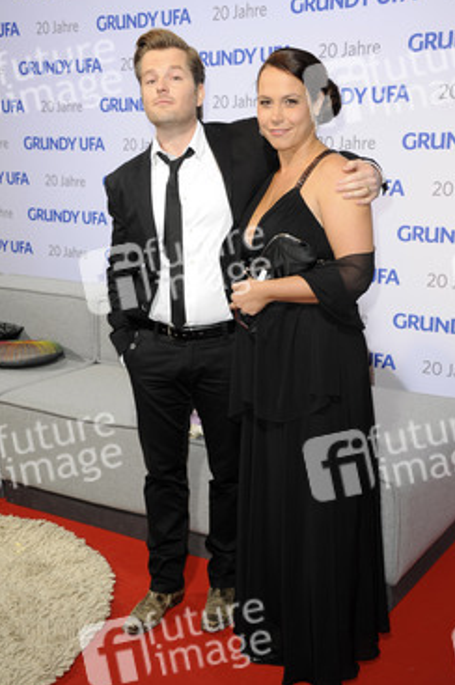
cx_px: 229
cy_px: 364
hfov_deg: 27.5
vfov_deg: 40.4
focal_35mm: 49
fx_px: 931
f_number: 6.3
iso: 640
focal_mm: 45
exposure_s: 1/125
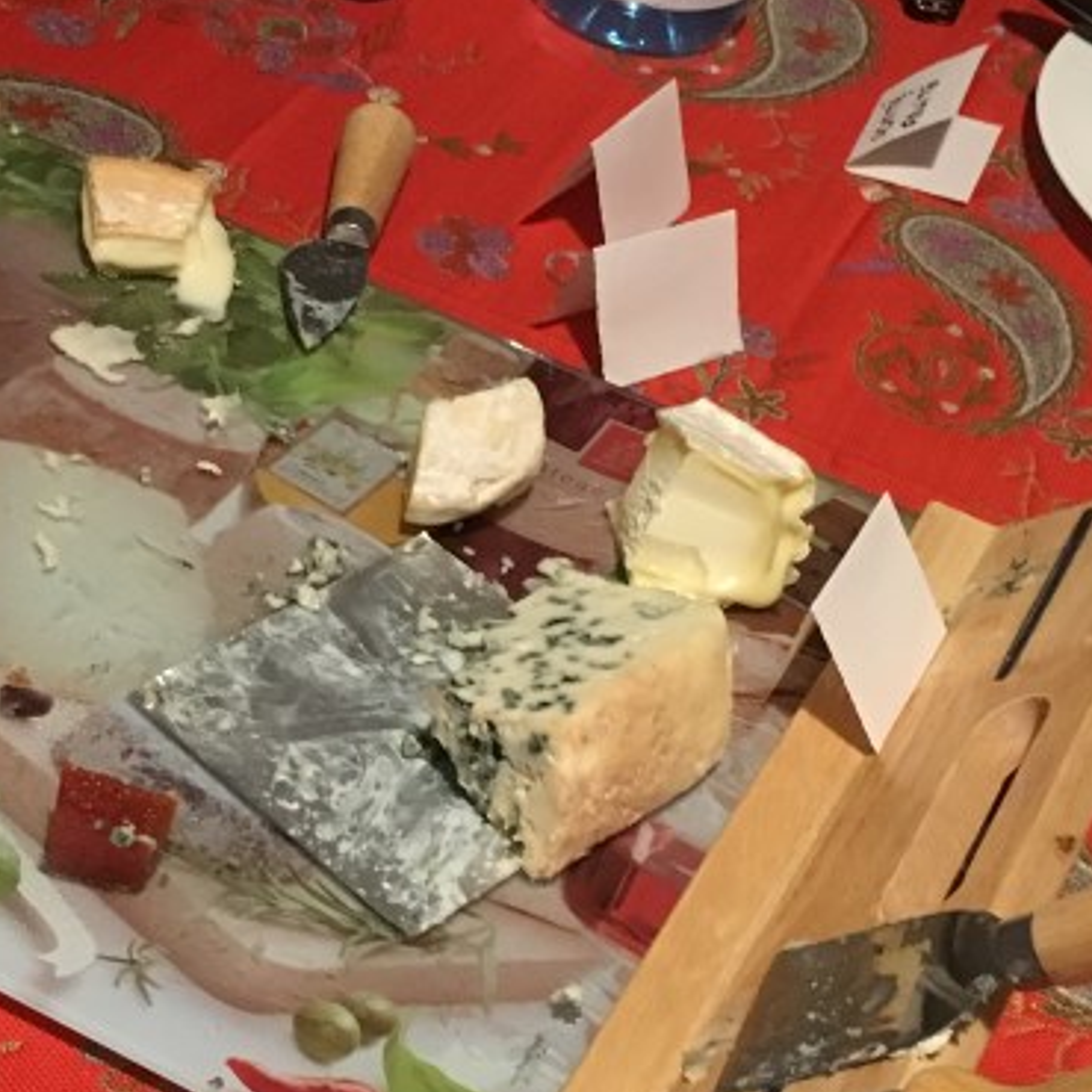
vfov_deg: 24.3
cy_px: 640
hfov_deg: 24.2
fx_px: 2534
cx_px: 393
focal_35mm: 71
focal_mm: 4.15
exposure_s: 1/17
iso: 250
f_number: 2.2
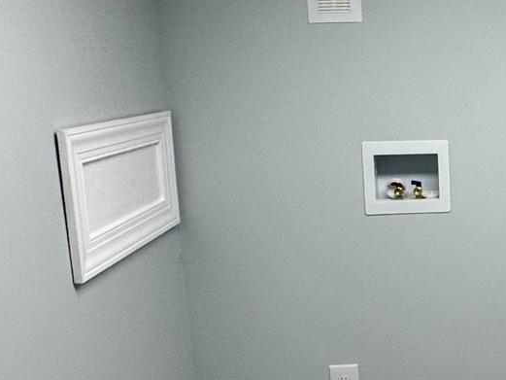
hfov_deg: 31.1
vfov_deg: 26.6
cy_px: 210
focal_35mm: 55
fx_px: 804
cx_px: 556
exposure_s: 1/120
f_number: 2.2
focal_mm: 2.22
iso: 125
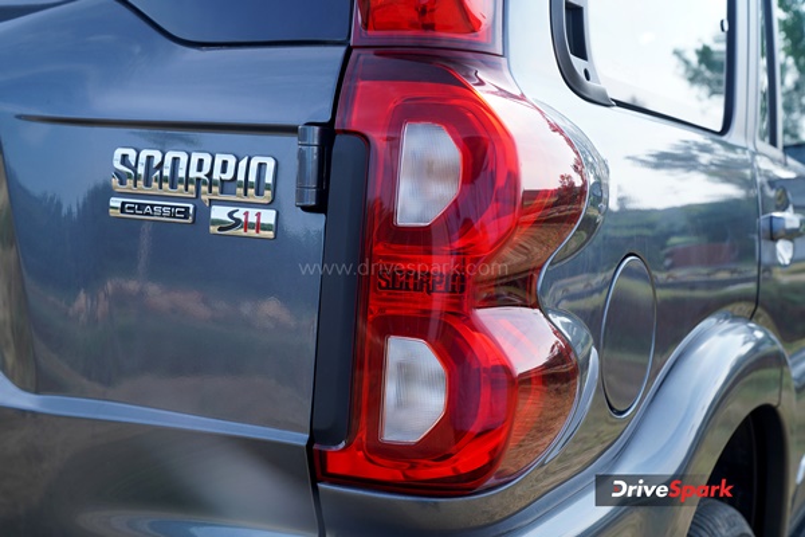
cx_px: 402
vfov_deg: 31.9
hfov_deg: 46.4
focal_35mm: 42
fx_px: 939
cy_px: 268
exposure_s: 1/100
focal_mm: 42
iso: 200
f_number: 5.6
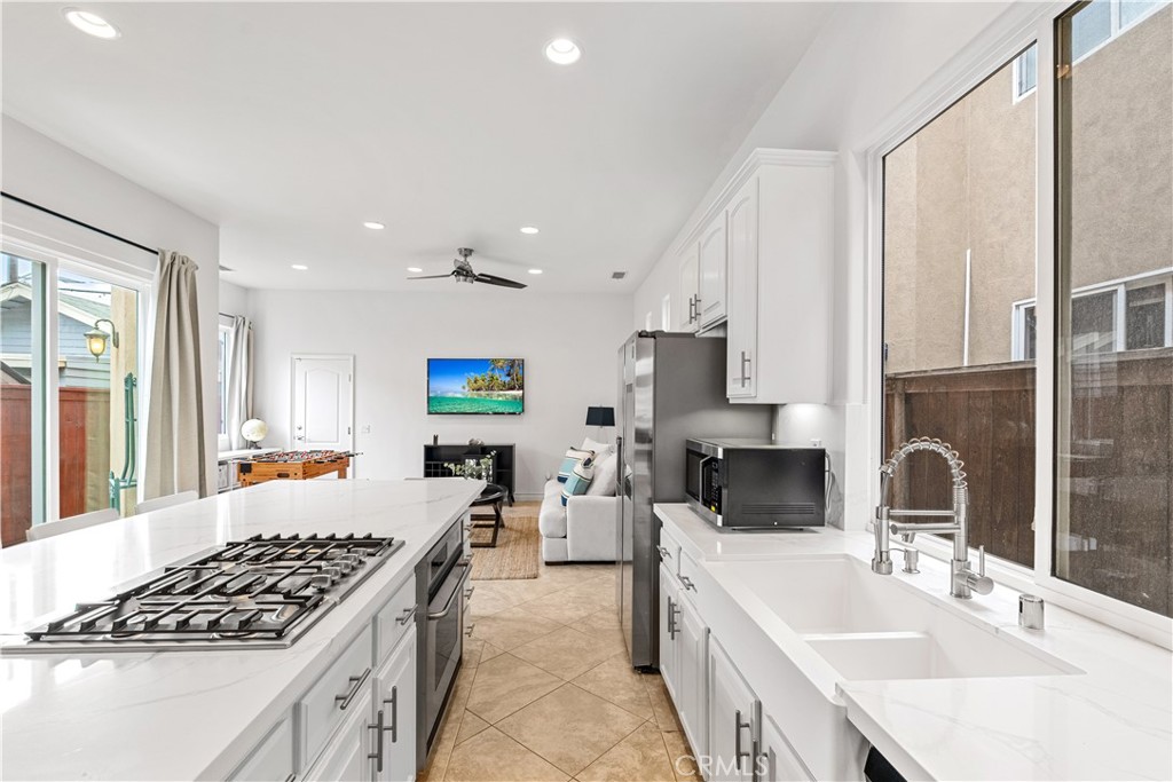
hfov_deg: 95.0
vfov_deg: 72.1
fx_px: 538
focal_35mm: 16
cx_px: 586
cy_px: 391
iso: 400
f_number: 8
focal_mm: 16.5
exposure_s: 1/4
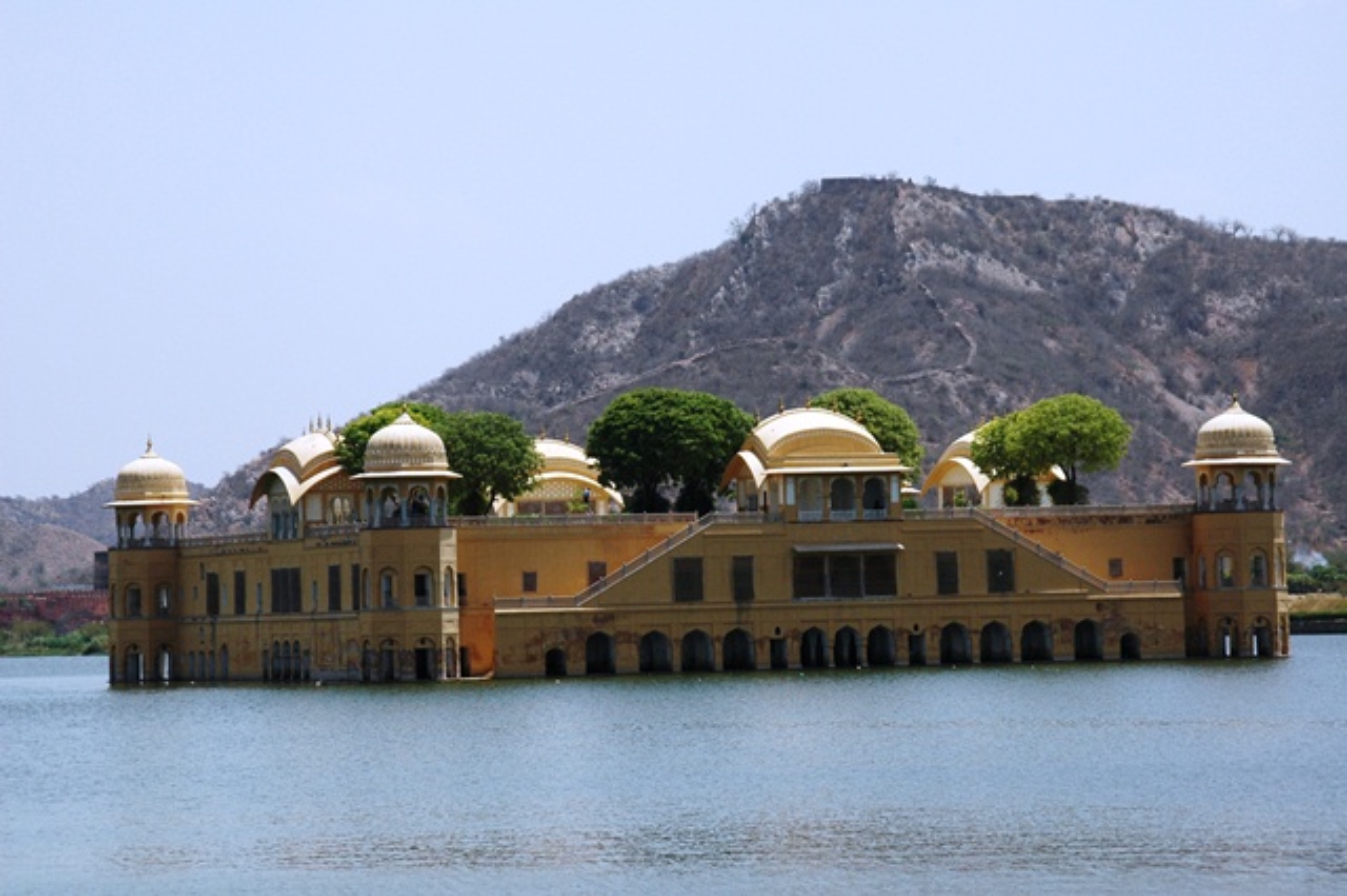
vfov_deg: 10.6
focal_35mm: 129
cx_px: 674
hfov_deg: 15.9
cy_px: 448
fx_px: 4824
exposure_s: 1/640
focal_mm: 86
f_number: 10
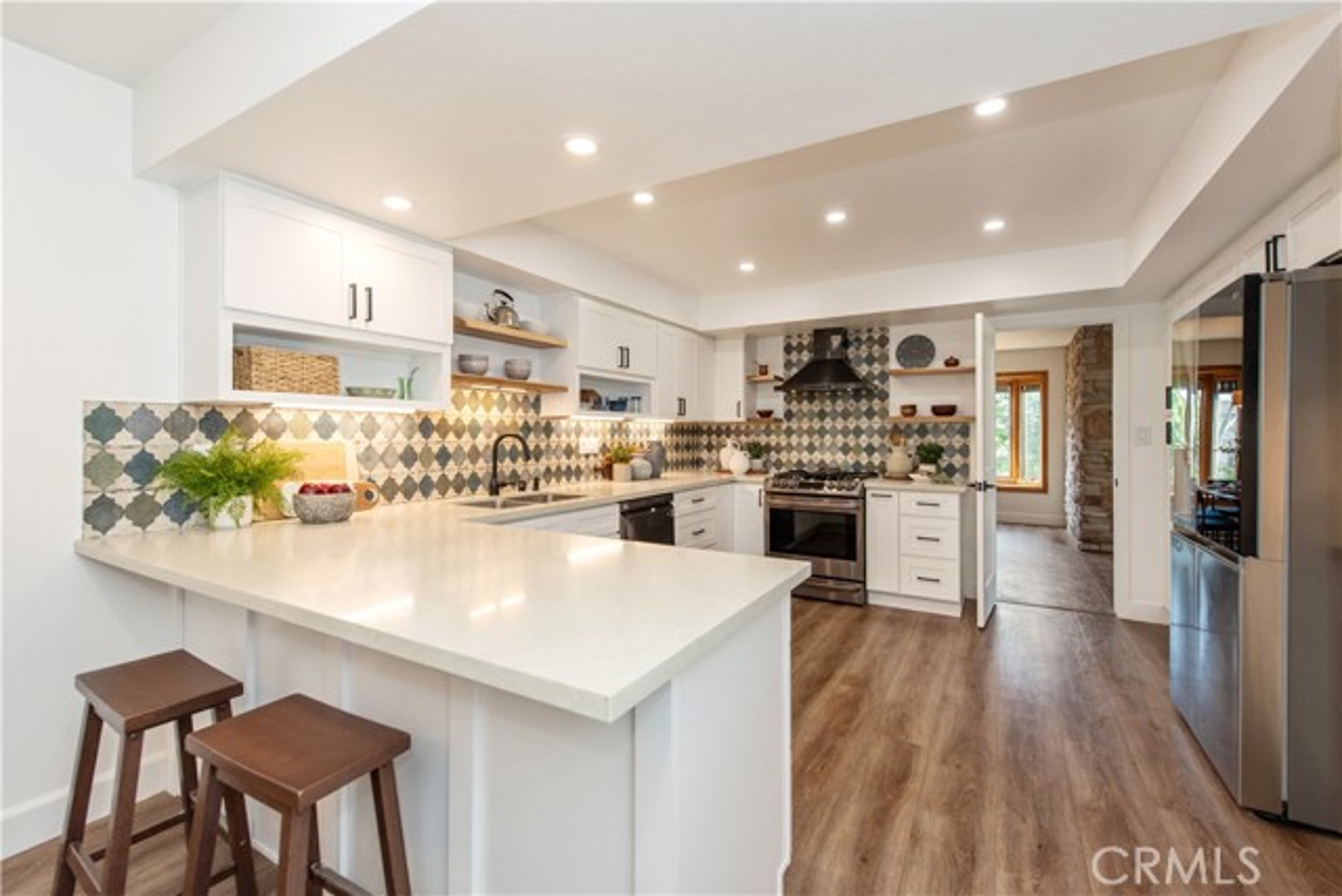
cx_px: 671
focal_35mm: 15
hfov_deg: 100.4
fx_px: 559
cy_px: 448
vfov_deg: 77.4
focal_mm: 15
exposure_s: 1/125
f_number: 5.6
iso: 800
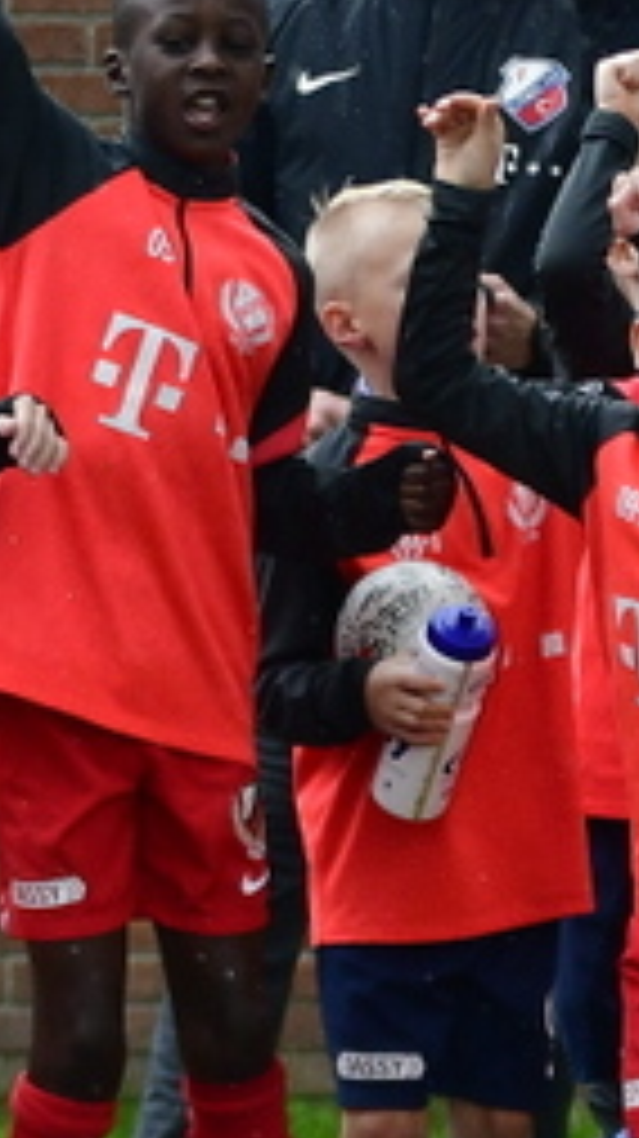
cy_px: 461
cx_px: 914
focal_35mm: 418
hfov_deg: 2.9
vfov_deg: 5.2
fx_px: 12612
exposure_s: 1/1250
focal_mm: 70
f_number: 2.8
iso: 900
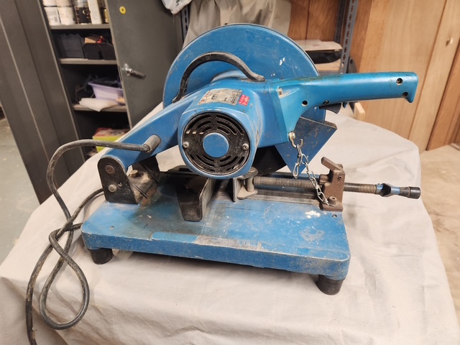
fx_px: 306
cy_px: 172
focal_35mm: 23
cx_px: 230
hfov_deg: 73.9
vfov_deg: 58.9
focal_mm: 5.4
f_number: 1.8
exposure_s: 1/120
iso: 500
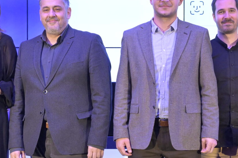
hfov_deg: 19.5
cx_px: 133
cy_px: 99
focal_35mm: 105
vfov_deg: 13.1
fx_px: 691
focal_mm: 34.5
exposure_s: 1/400
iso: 4000
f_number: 4
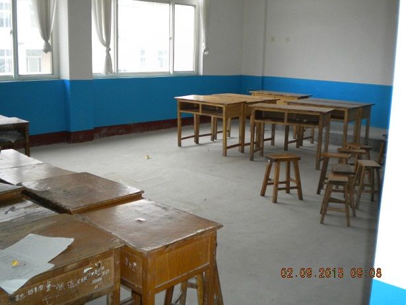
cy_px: 152
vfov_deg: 35.1
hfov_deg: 45.8
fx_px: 481
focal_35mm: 41
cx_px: 203
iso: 237
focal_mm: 7.4
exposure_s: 1/67.2
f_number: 3.5
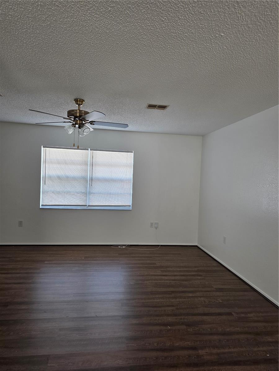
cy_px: 186
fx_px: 247
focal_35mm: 23
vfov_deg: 73.9
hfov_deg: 58.9
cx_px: 140
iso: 125
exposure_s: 1/180
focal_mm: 6.3
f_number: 1.7
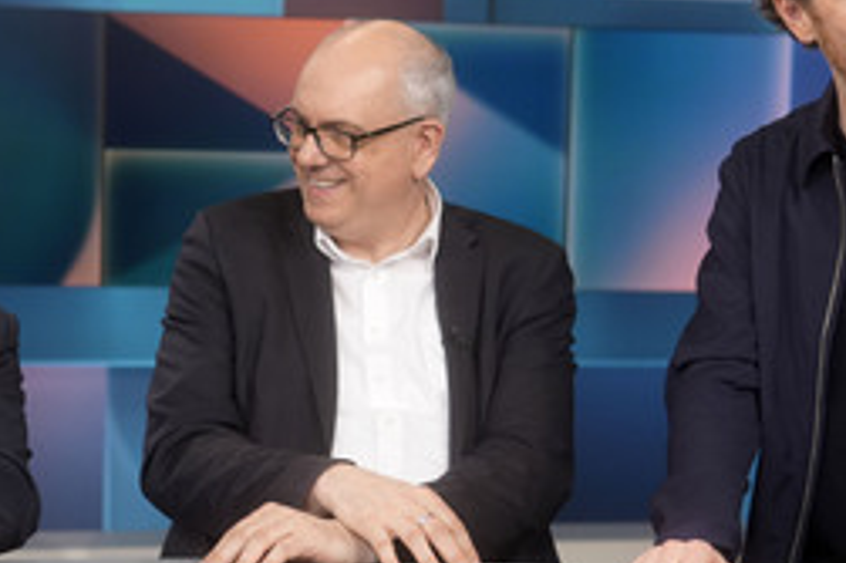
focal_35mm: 81
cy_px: 334
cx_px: 322
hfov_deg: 25.0
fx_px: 1902
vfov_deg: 16.8
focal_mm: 30
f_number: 2.2
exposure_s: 1/100
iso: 640
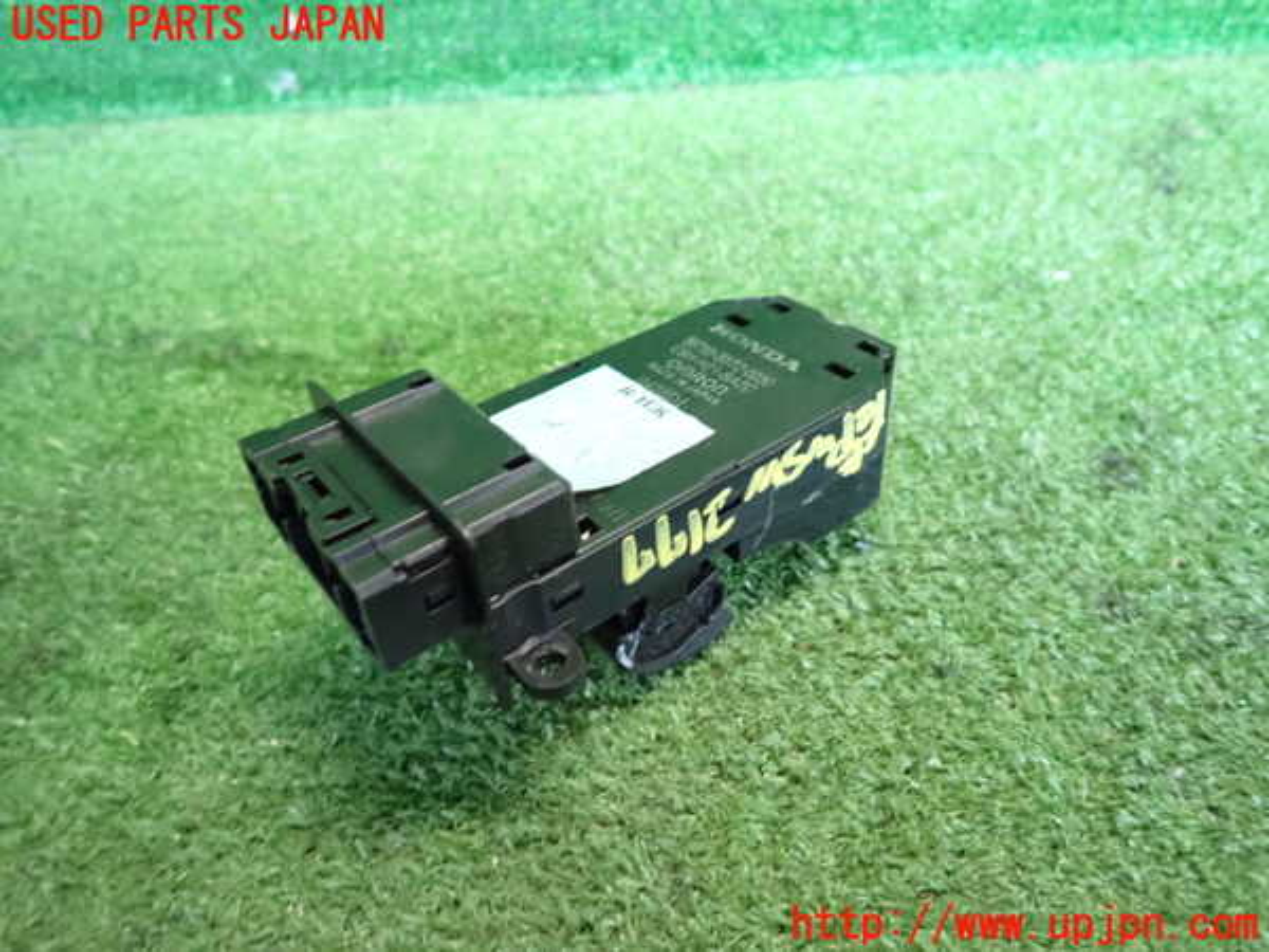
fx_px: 916
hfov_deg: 69.4
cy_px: 476
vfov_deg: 54.9
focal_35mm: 25
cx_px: 634
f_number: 2
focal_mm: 4.5
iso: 1250
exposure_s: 1/100
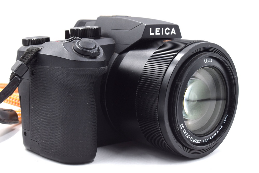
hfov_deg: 30.5
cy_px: 86
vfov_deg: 20.6
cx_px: 130
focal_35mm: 66
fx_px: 475
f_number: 11
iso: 400
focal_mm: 44
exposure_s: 1/100
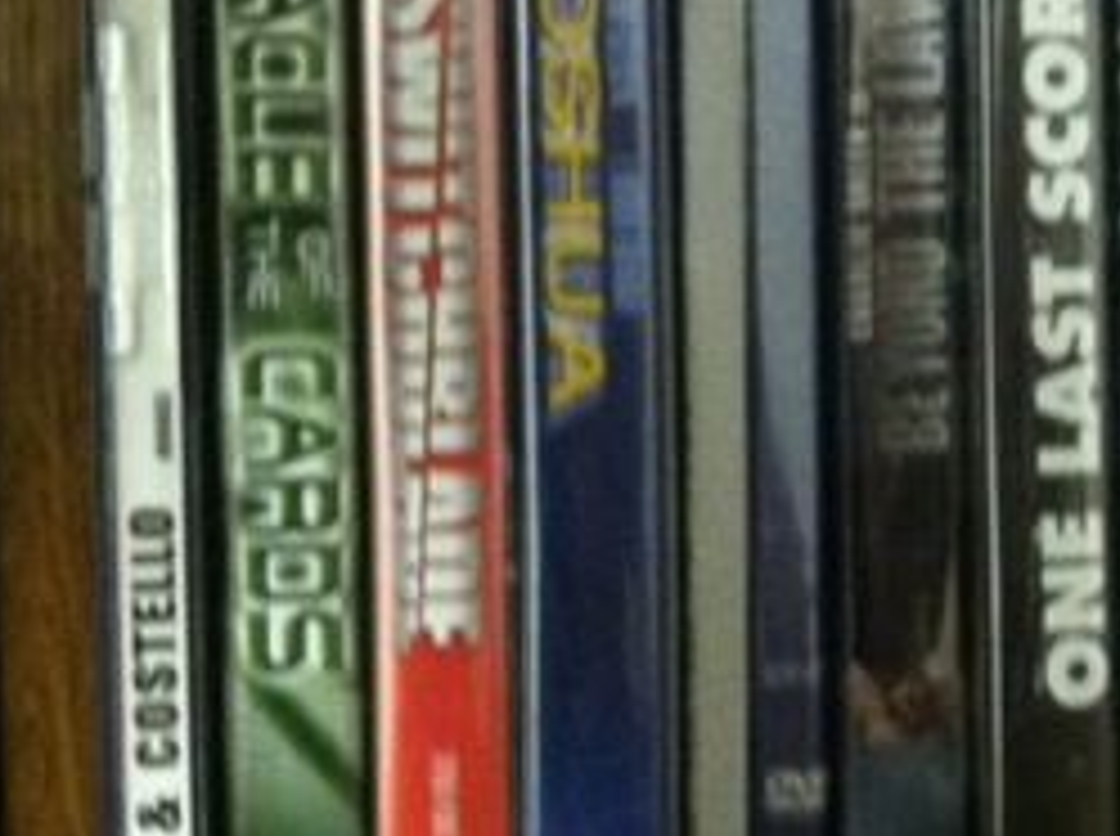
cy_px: 270
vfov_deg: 16.3
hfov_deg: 20.8
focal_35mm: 90
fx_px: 2908
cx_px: 1232
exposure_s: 1/15
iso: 800
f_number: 2.8
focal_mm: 3.85
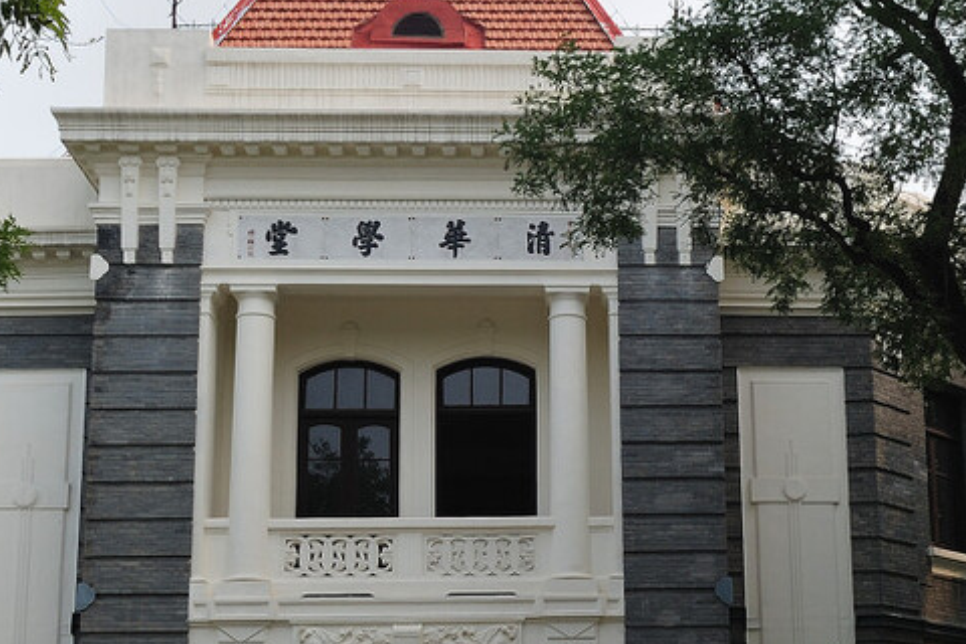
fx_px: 1744
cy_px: 536
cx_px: 680
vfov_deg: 20.6
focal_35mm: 65
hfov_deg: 30.6
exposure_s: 1/160
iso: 250
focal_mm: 26
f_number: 7.1
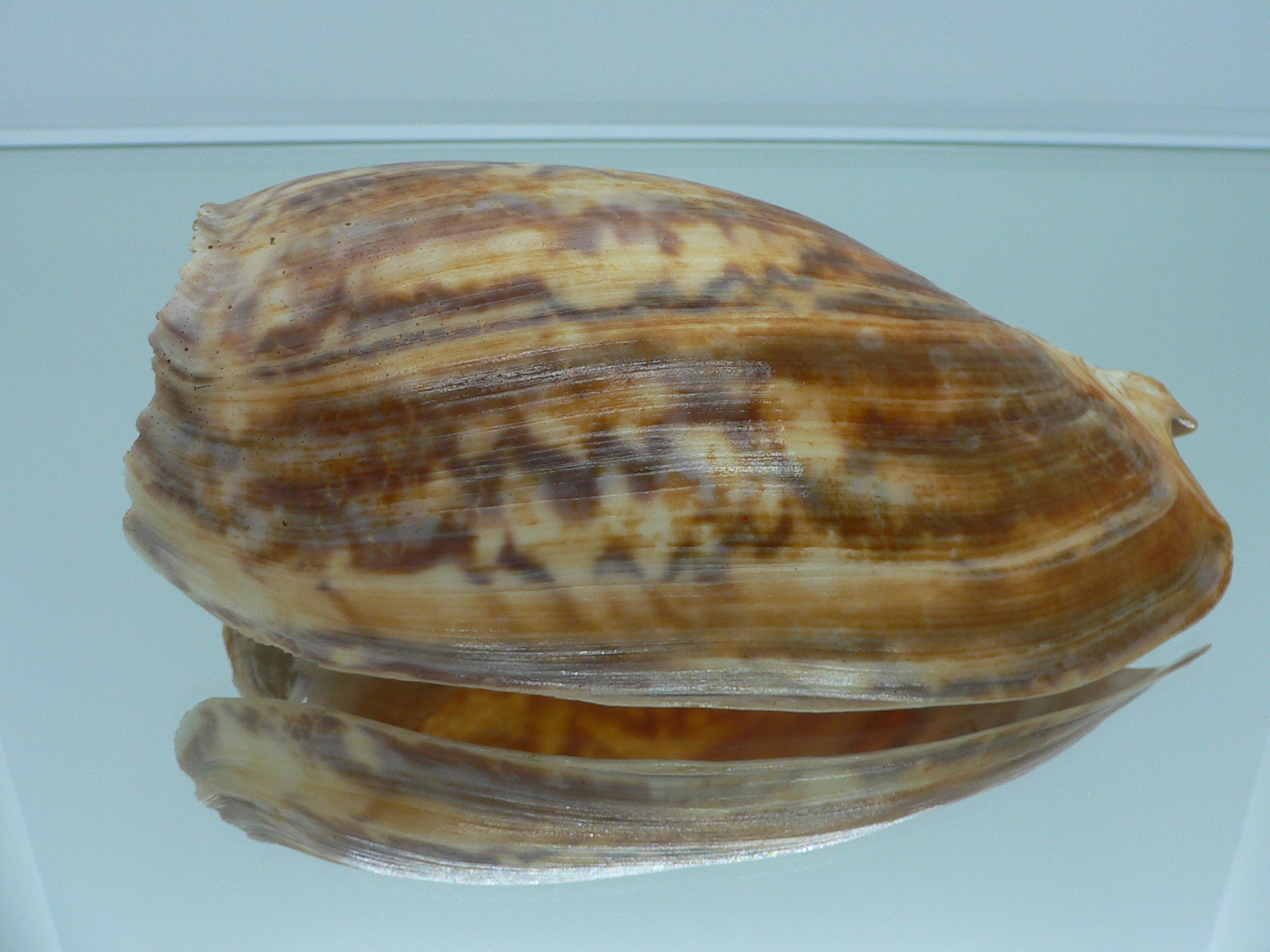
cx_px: 665
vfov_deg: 35.9
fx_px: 1468
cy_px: 411
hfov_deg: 46.8
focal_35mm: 40
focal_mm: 4.6
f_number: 2.8
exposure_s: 1/60
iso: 80
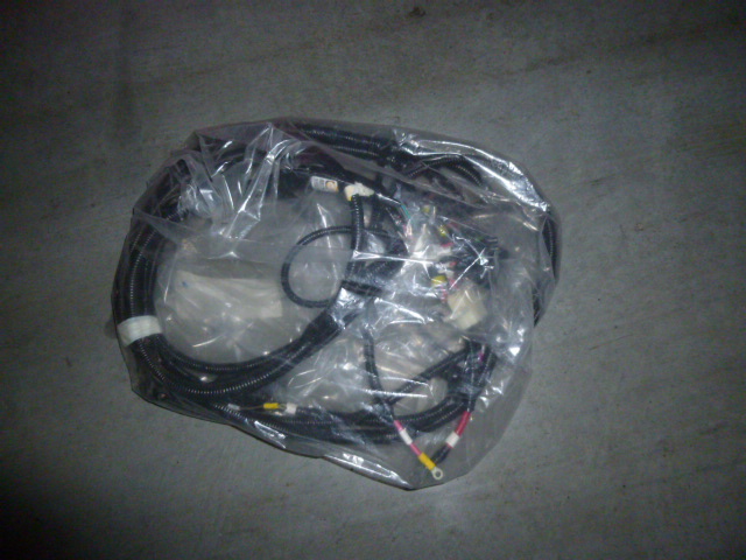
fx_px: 539
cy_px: 280
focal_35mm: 25
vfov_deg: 54.9
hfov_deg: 69.4
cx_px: 373
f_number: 3.1
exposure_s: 1/250
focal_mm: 4.5
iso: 400
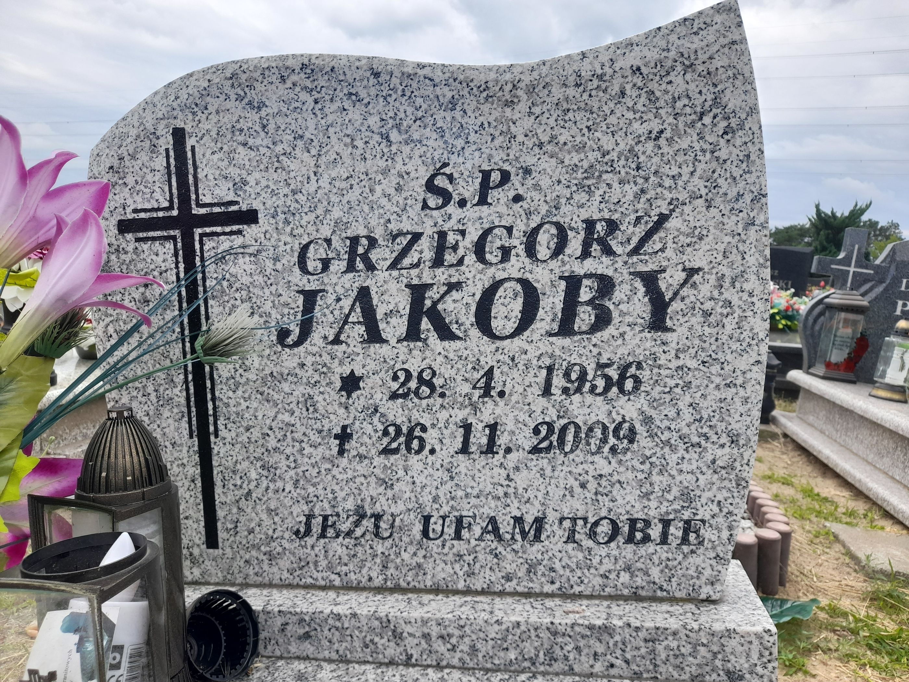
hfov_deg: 69.4
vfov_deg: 54.9
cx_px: 454
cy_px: 341
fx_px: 656
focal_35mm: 25
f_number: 2
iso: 20
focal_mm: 4.6
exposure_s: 1/375
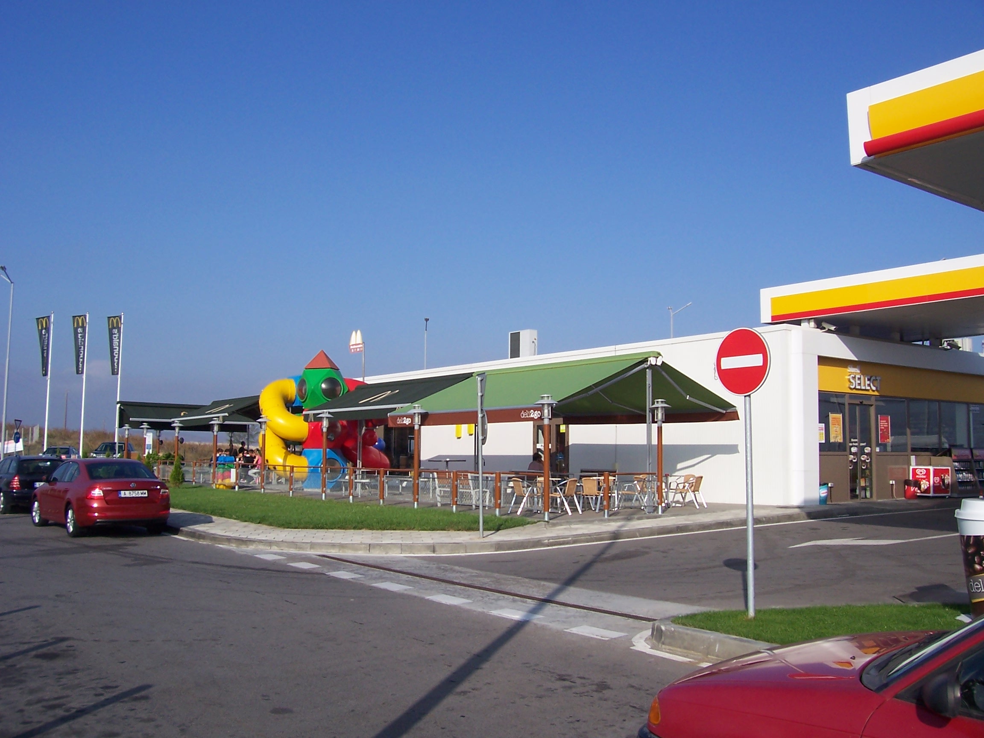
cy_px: 369
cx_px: 492
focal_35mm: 34
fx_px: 966
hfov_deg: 54.0
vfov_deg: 41.8
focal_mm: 5.6
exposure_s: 1/750
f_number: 5.6
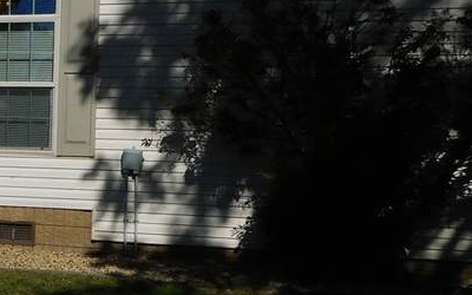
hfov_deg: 22.9
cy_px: 195
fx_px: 1003
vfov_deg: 16.7
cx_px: -173
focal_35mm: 78
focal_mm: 4
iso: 125
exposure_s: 1/1500
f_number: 6
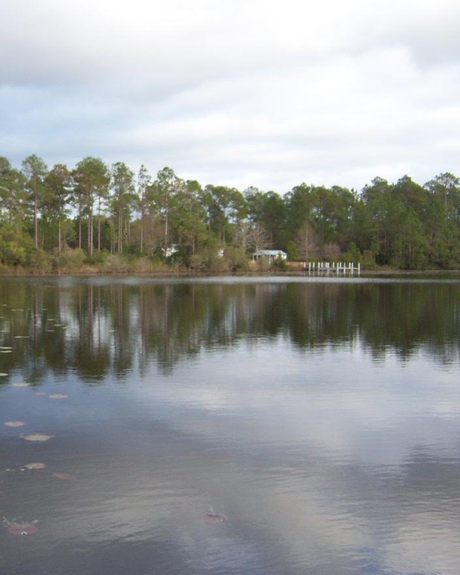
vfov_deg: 42.0
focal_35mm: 44
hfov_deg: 33.1
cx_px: 88
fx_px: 748
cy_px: 291
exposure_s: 1/180
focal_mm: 5.5
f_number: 3.4
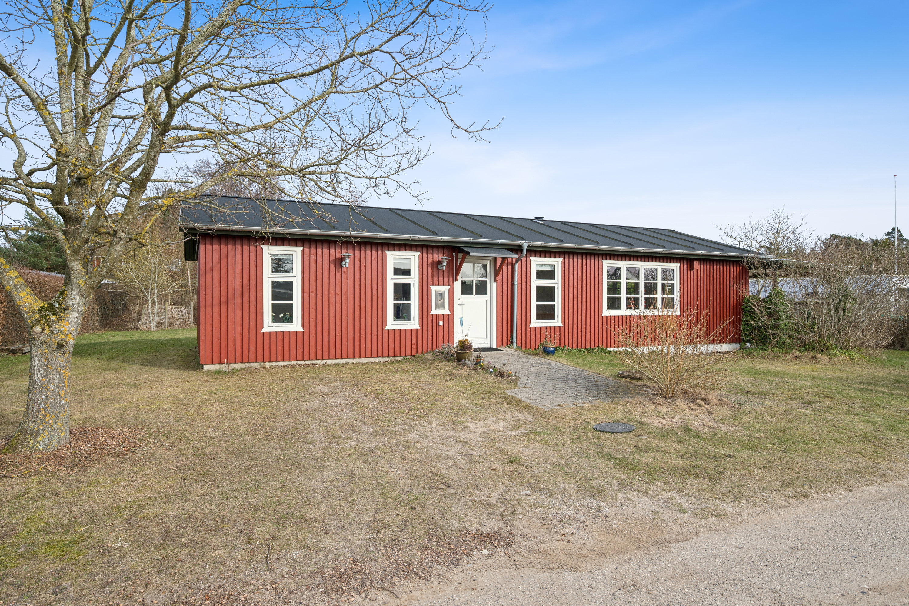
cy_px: 303
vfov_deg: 58.3
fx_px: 543
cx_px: 454
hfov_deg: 79.9
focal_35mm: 22
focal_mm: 21.5
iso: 200
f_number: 8
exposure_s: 1/400
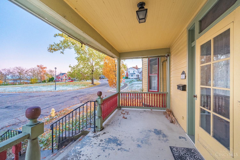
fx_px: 93
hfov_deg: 104.3
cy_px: 80
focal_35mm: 14
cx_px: 120
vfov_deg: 81.1
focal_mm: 14
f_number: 4
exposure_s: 1/1000
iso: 3200
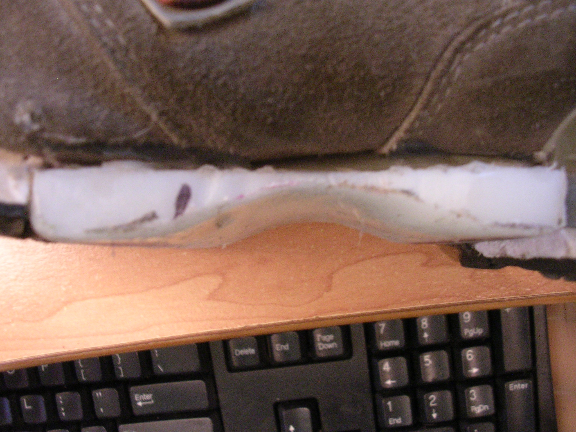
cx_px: 288
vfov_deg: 37.7
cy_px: 216
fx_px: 632
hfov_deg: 49.0
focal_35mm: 38
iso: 199
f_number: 2.8
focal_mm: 5.8
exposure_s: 1/6
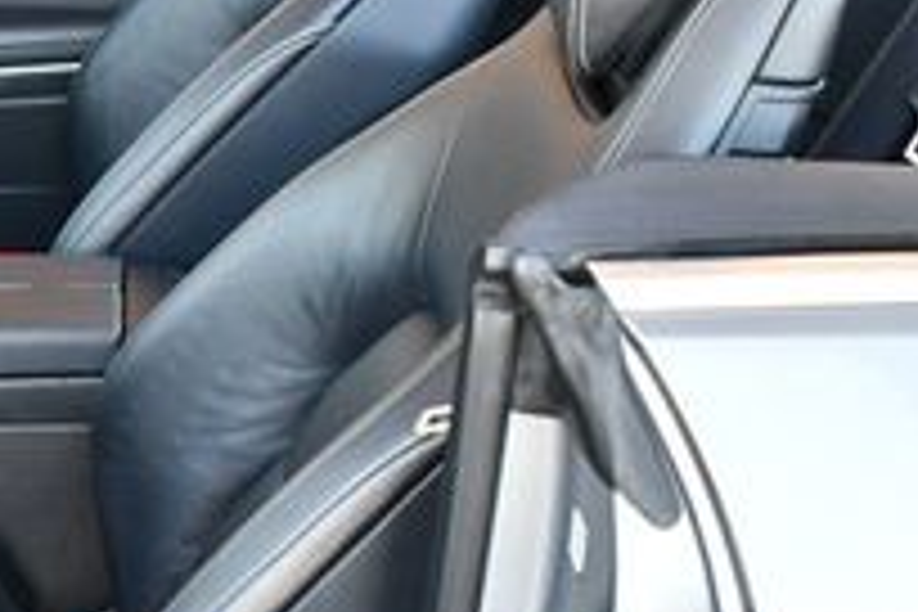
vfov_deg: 12.1
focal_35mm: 113
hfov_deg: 17.2
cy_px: 346
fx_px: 2881
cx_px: -220
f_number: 3.5
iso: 800
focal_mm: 18
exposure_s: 1/160
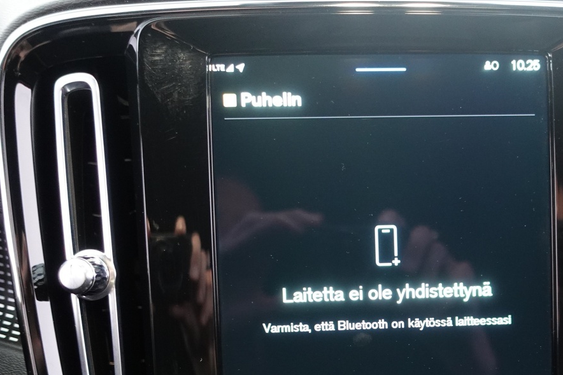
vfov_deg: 29.8
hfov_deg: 43.5
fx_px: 688
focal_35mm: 44
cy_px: 302
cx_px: 401
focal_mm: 9.4
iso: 800
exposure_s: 1/8
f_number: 1.8
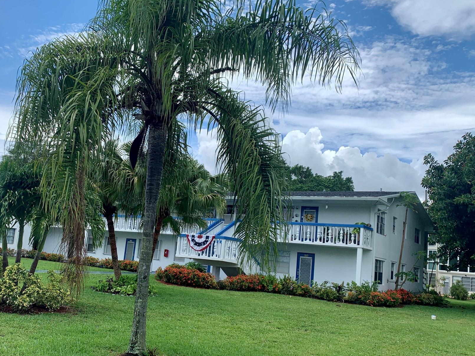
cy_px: 199
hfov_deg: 55.1
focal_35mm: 33
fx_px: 453
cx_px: 203
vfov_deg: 42.9
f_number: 1.8
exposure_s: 1/1812
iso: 25
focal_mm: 4.25
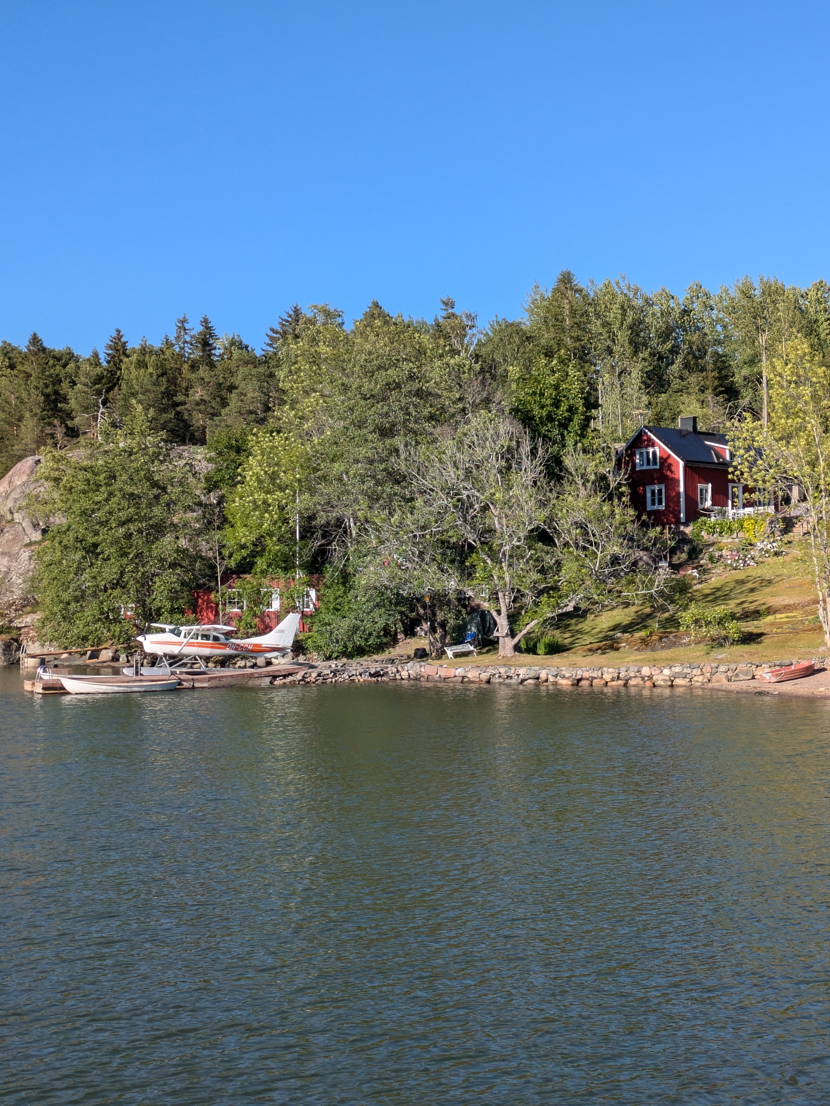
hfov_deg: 28.6
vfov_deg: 37.5
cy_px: 553
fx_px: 1630
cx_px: 415
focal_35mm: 51
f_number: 1.89
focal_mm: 5.43
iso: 43
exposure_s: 1/1395
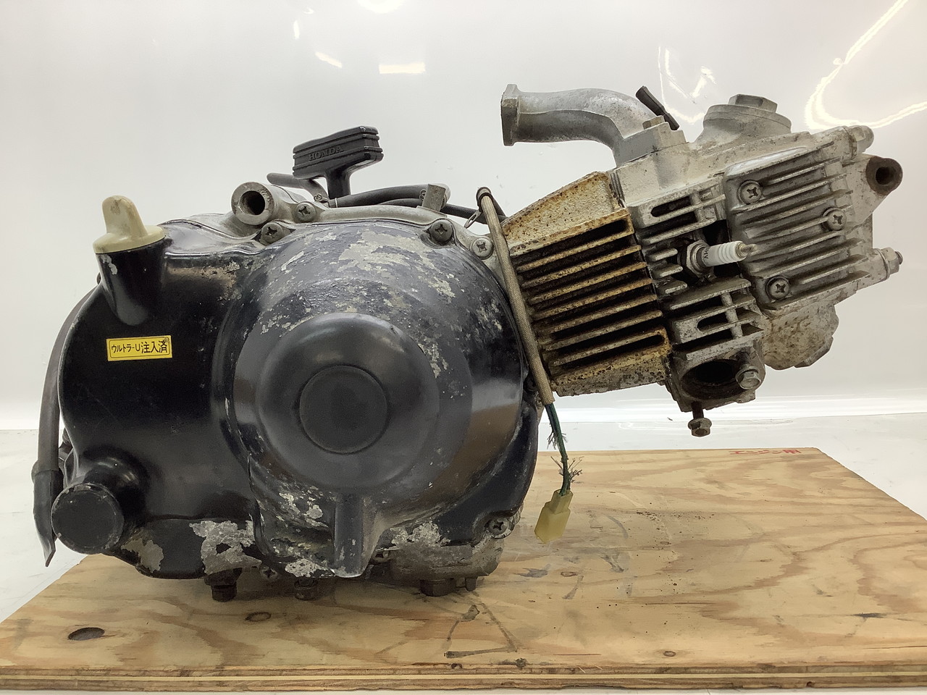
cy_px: 348
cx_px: 464
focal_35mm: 31
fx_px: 830
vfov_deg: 45.4
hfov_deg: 58.4
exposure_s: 1/120
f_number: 2.4
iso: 80
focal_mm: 3.3
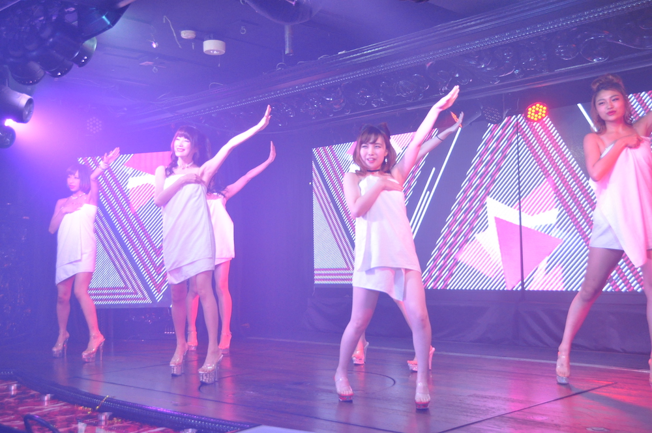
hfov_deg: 46.5
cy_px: 216
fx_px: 760
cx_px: 326
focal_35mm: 42
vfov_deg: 31.8
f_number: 4
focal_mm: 28
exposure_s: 1/250
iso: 1600
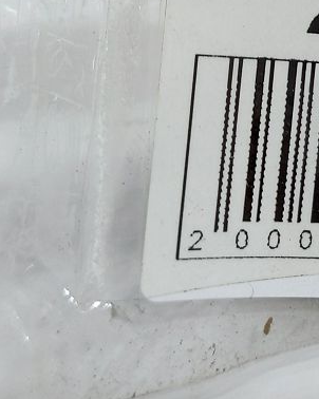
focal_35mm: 86
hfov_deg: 17.0
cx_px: 392
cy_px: 30
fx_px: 1016
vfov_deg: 21.7
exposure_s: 1/50
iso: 80
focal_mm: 5.23
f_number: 1.8
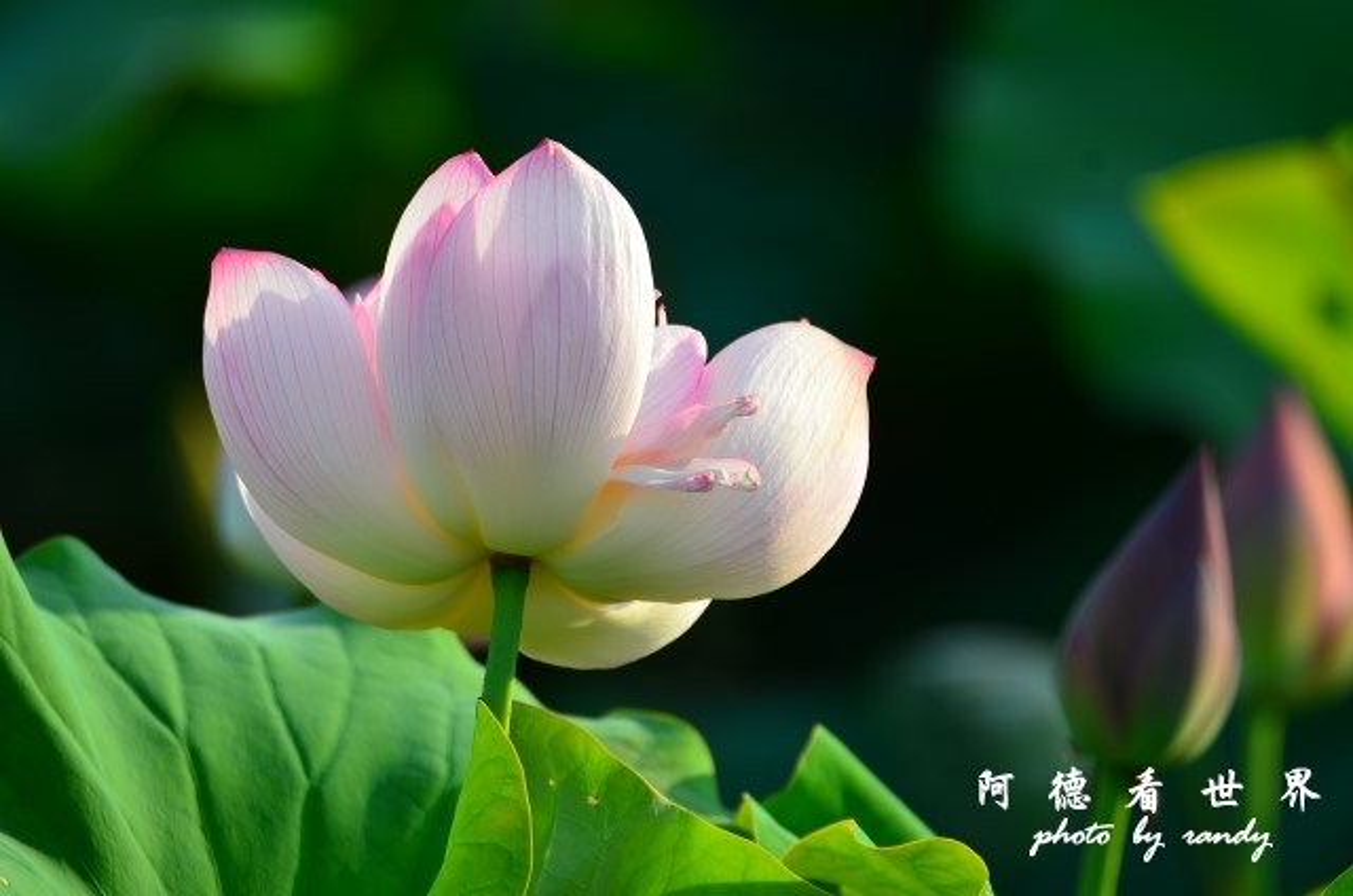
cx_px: 676
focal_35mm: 900
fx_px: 33757
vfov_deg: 1.5
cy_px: 448
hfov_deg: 2.3
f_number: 6.3
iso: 100
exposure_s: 1/125
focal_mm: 600
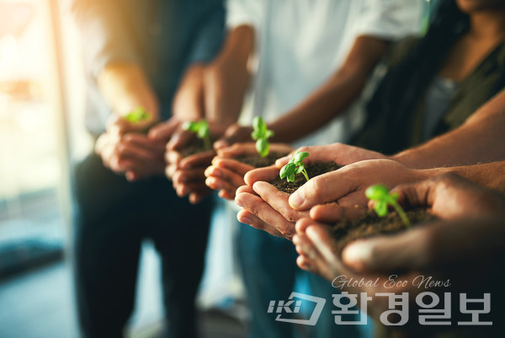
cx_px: 252
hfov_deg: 54.4
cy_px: 169
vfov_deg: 37.9
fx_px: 491
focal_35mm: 35
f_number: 1.8
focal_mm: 35
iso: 200
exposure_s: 1/200
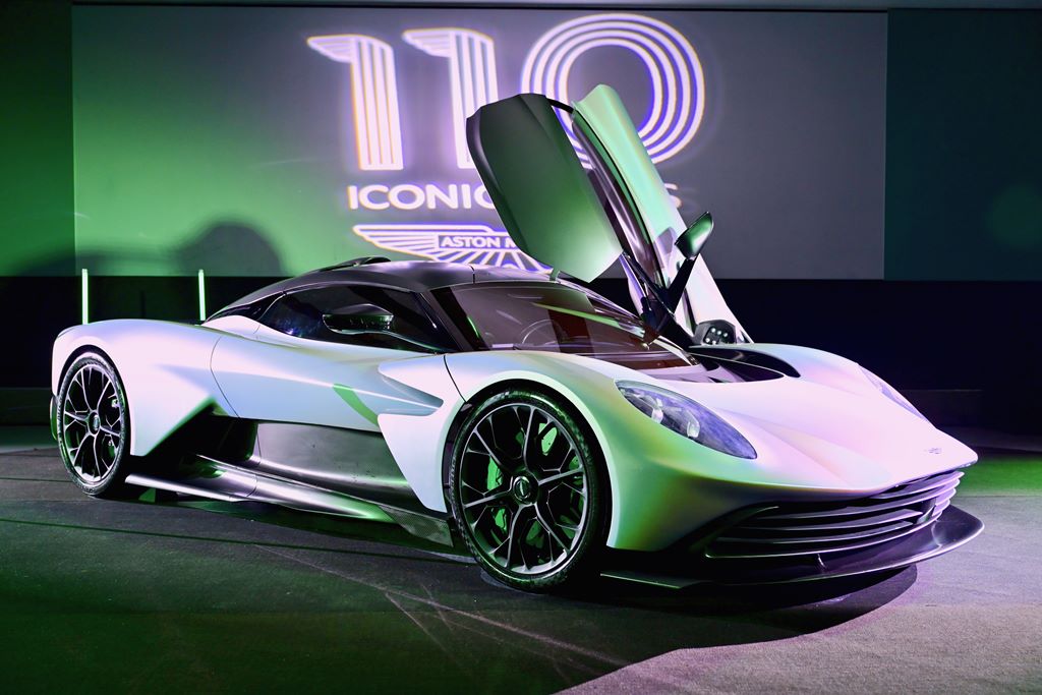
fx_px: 1042
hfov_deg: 53.1
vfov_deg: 36.9
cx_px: 521
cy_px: 348
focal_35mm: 36
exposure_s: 1/125
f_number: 3.2
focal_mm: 36
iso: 800
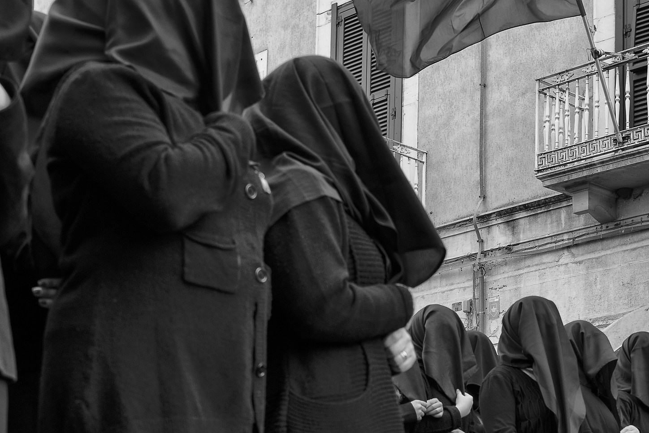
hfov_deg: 33.9
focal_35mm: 58
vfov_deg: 23.3
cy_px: 285
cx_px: 477
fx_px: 1046
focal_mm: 35
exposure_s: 1/250
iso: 160
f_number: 3.5
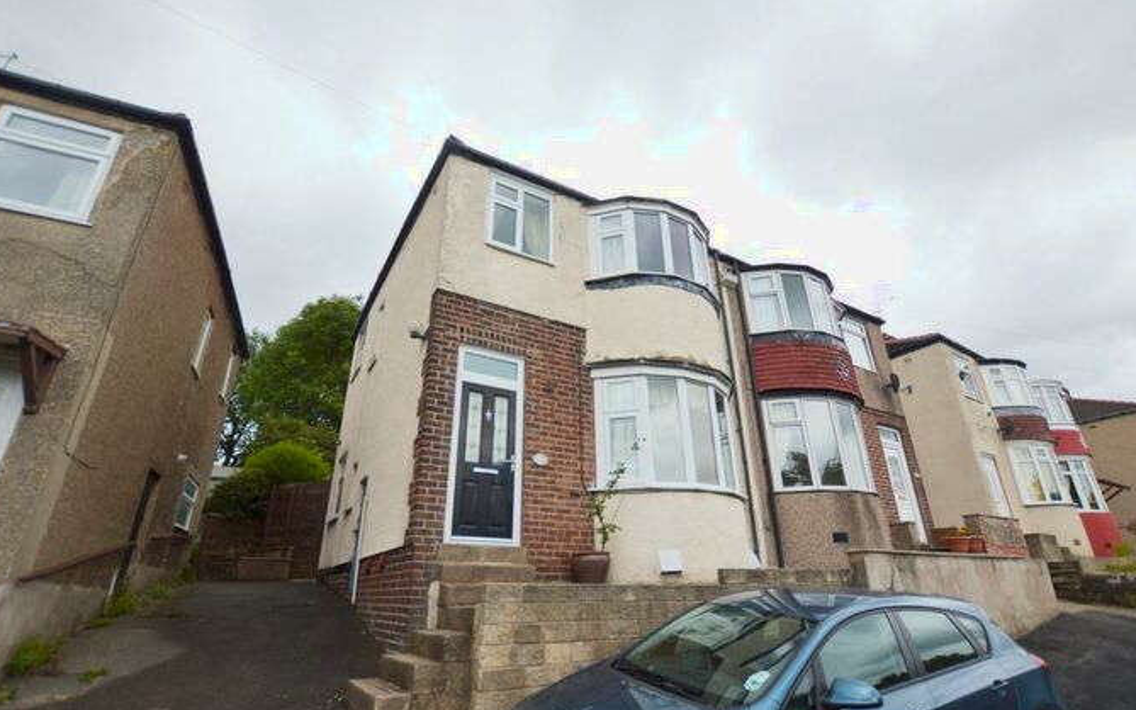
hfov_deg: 97.8
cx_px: 576
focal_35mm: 16
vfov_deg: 71.2
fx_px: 495
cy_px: 363
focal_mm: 10
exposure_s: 1/800
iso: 100
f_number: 3.5
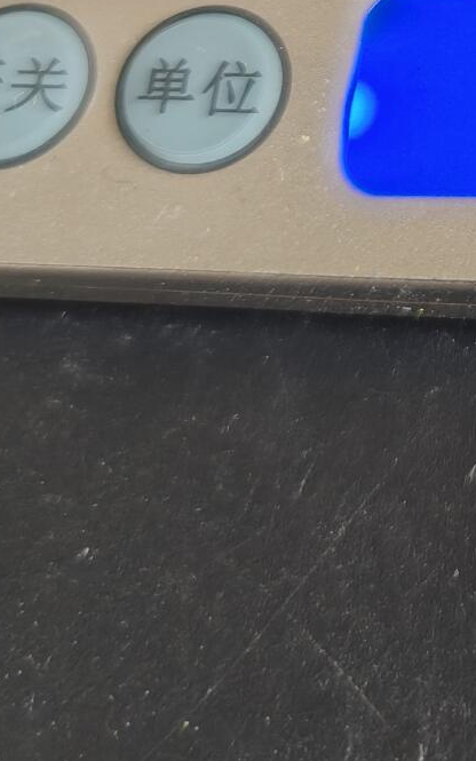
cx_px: 723
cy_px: -24
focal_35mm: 66
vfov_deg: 28.8
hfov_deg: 17.6
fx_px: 1369
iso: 640
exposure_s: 1/100
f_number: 1.6
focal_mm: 6.06
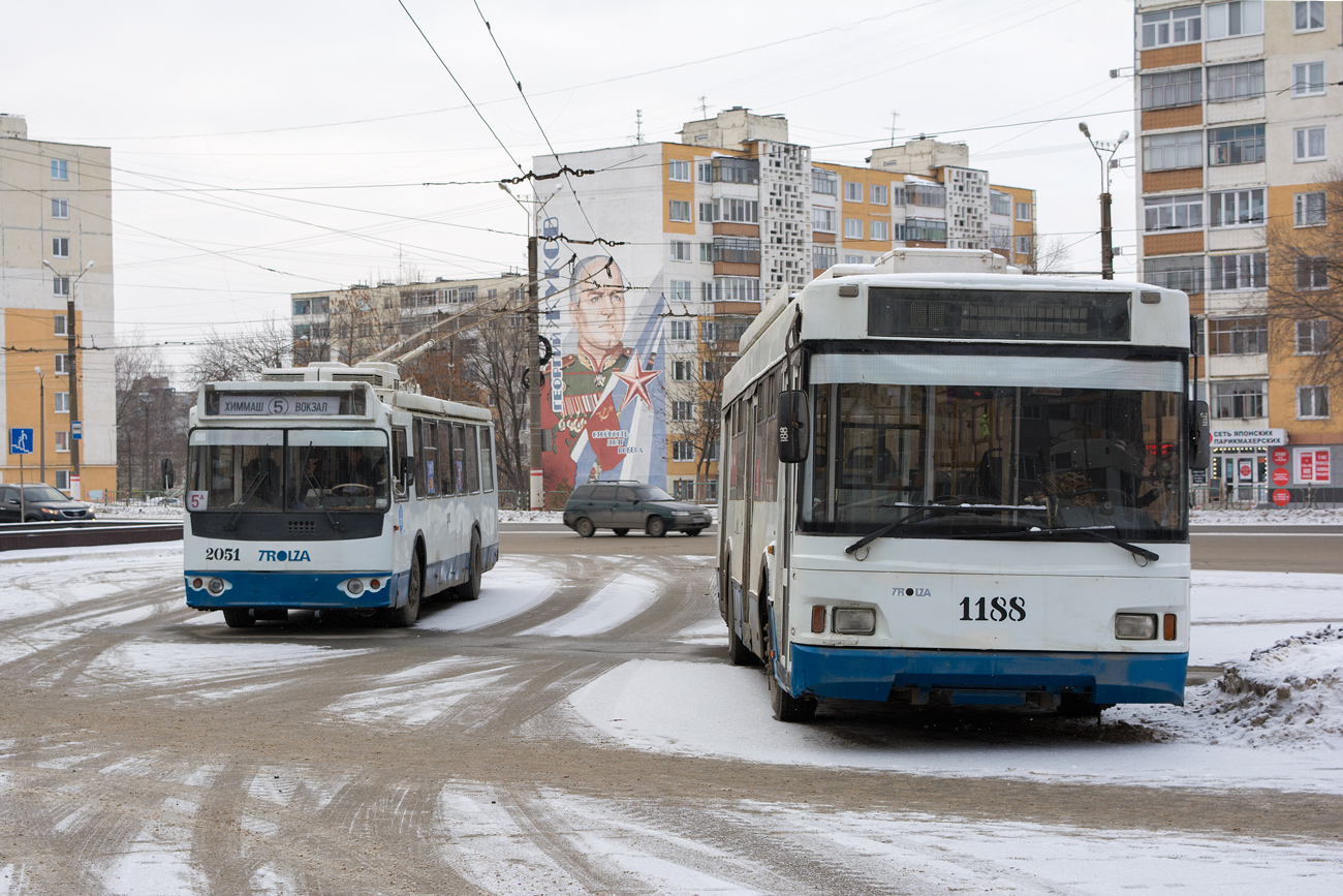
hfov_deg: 31.9
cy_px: 448
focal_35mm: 63
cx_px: 672
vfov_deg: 21.6
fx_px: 2350
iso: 200
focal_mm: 42
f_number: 7.1
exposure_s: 1/200
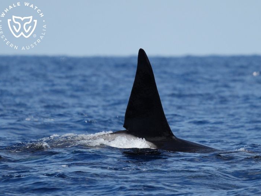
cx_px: 143
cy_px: 98
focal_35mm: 652
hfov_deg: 3.0
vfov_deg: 2.3
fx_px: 4916
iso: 1000
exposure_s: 1/8000
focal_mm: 600
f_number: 6.3
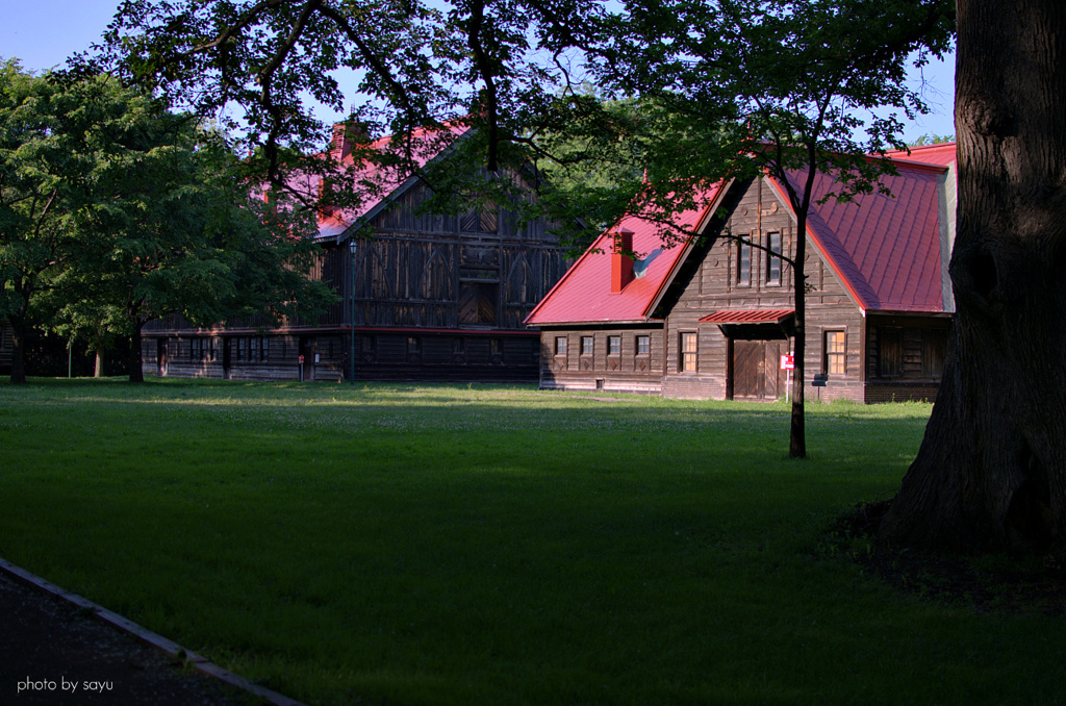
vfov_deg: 25.6
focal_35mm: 52
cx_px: 533
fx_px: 1551
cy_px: 353
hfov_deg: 37.9
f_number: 2.8
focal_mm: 35
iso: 100
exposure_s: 1/750
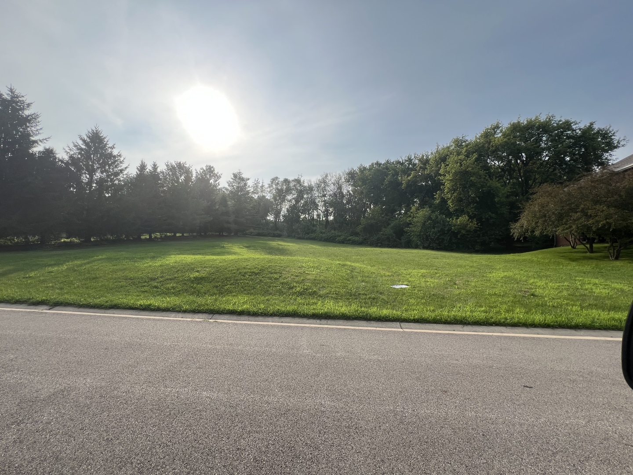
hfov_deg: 106.2
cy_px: 238
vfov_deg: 89.9
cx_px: 316
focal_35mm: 13
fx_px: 238
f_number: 1.8
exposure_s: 1/1074
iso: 32
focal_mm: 1.57
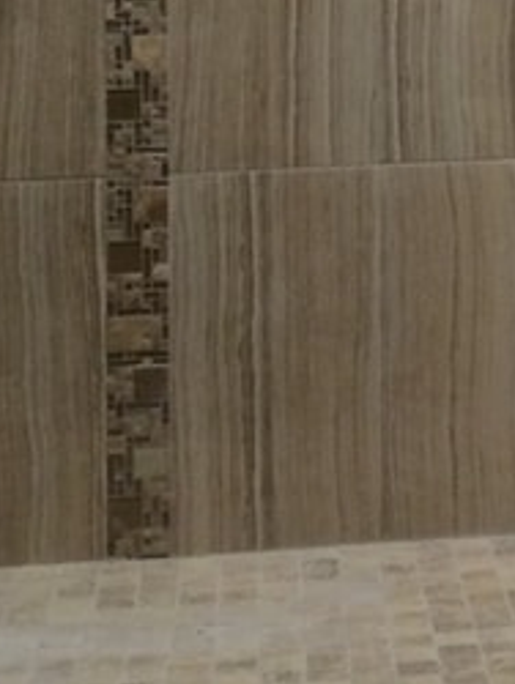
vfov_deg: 15.9
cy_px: -85
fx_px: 2376
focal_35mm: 120
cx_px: 852
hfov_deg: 11.7
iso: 125
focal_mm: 4.12
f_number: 2.2
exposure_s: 1/30
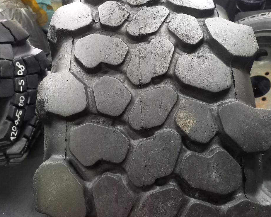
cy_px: 108
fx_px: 217
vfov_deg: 53.2
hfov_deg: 64.0
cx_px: 142
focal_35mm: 27
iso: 800
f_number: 1.8
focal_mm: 4.65
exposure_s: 1/20
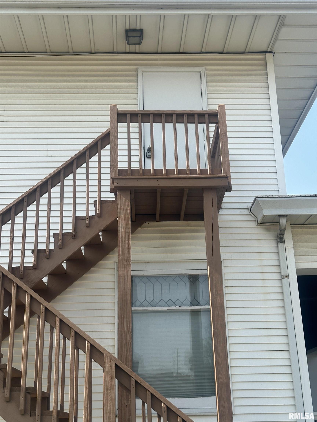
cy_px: 211
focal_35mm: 48
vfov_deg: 39.7
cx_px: 158
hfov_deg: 30.3
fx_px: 586
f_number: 1.78
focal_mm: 6.86
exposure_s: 1/2469
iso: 64
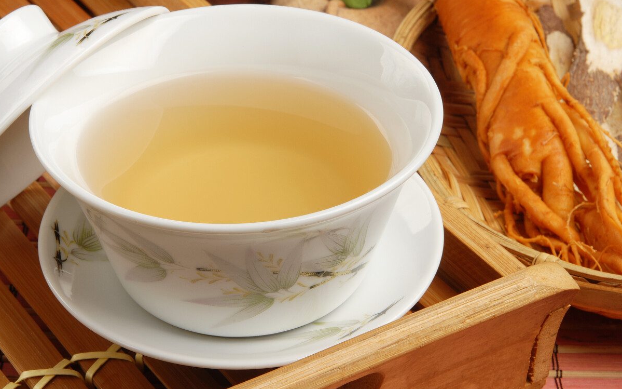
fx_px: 2077
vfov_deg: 10.7
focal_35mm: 123
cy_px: 169
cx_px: 296
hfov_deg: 17.0
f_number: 25
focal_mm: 75
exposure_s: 1/125
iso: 100
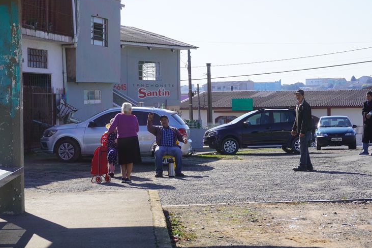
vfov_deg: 16.7
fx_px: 847
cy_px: 121
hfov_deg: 24.8
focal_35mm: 82
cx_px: 200
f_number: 10
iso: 100
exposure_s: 1/125
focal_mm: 50
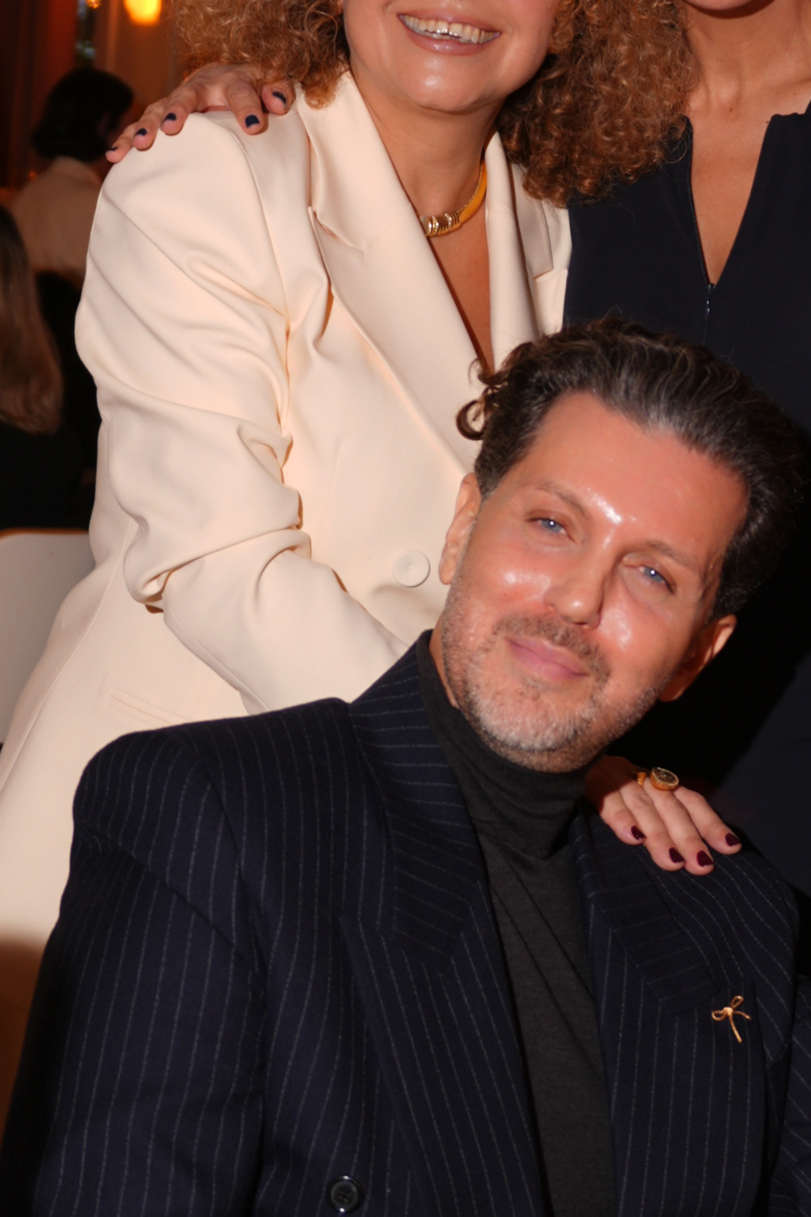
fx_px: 3379
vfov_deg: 20.3
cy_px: 402
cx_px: 663
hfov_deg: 13.6
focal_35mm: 100
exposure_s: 1/10
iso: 80
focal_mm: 25
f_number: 2.8
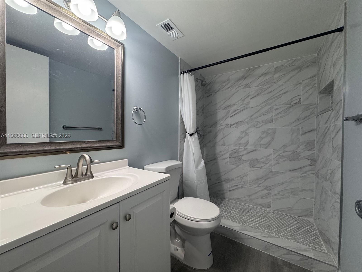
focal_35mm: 14
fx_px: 146
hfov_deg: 102.1
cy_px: 136
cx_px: 181
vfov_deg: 85.7
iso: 125
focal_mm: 2.22
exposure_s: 1/120
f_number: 2.2
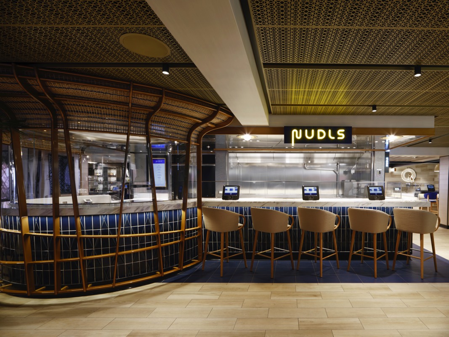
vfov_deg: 68.7
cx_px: 224
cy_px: 168
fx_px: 246
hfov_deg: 84.7
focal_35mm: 19
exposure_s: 1.5
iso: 100
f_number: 13
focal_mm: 24
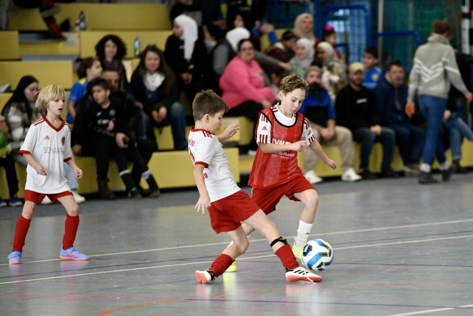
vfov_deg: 6.9
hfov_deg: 10.3
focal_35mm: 200
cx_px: 236
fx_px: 2628
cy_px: 158
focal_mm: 200
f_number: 2.8
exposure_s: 1/1250
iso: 5000
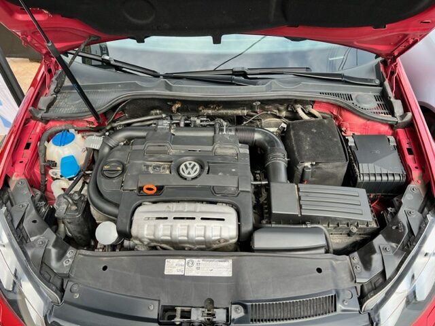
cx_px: 218
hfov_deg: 67.3
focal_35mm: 26
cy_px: 163
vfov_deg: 53.1
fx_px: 327
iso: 50
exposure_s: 1/621
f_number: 1.5
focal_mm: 5.7
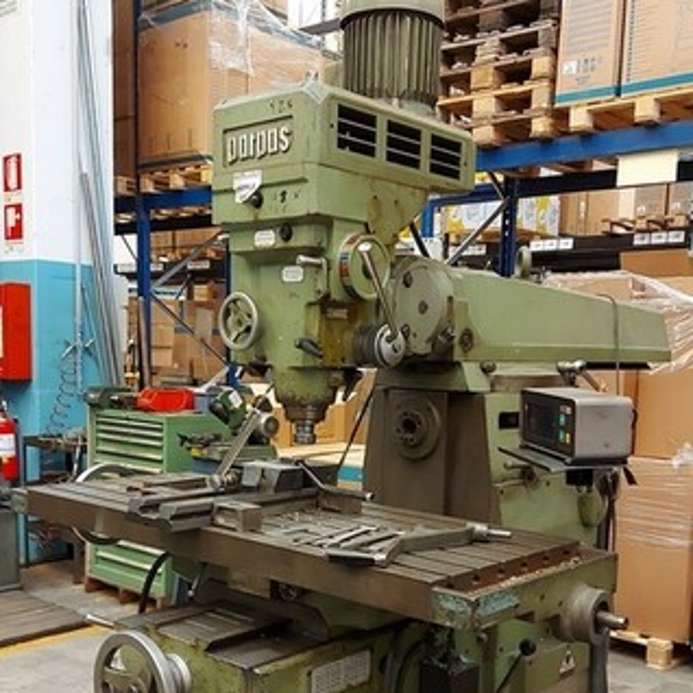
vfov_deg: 41.5
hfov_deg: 41.9
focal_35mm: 40
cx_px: 357
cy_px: 447
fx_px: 906
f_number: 1.8
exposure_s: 1/24
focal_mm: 5.23
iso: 320
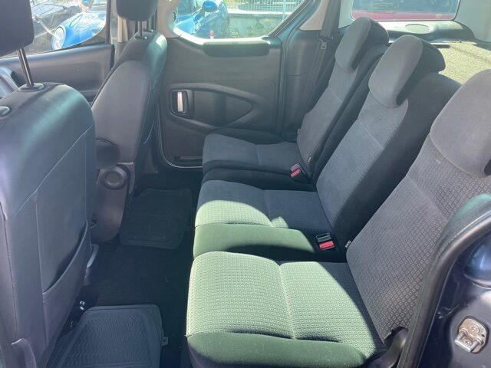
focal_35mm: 26
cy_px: 184
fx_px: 369
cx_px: 246
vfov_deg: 53.1
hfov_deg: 67.3
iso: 64
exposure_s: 1/121
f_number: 1.6
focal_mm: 4.2
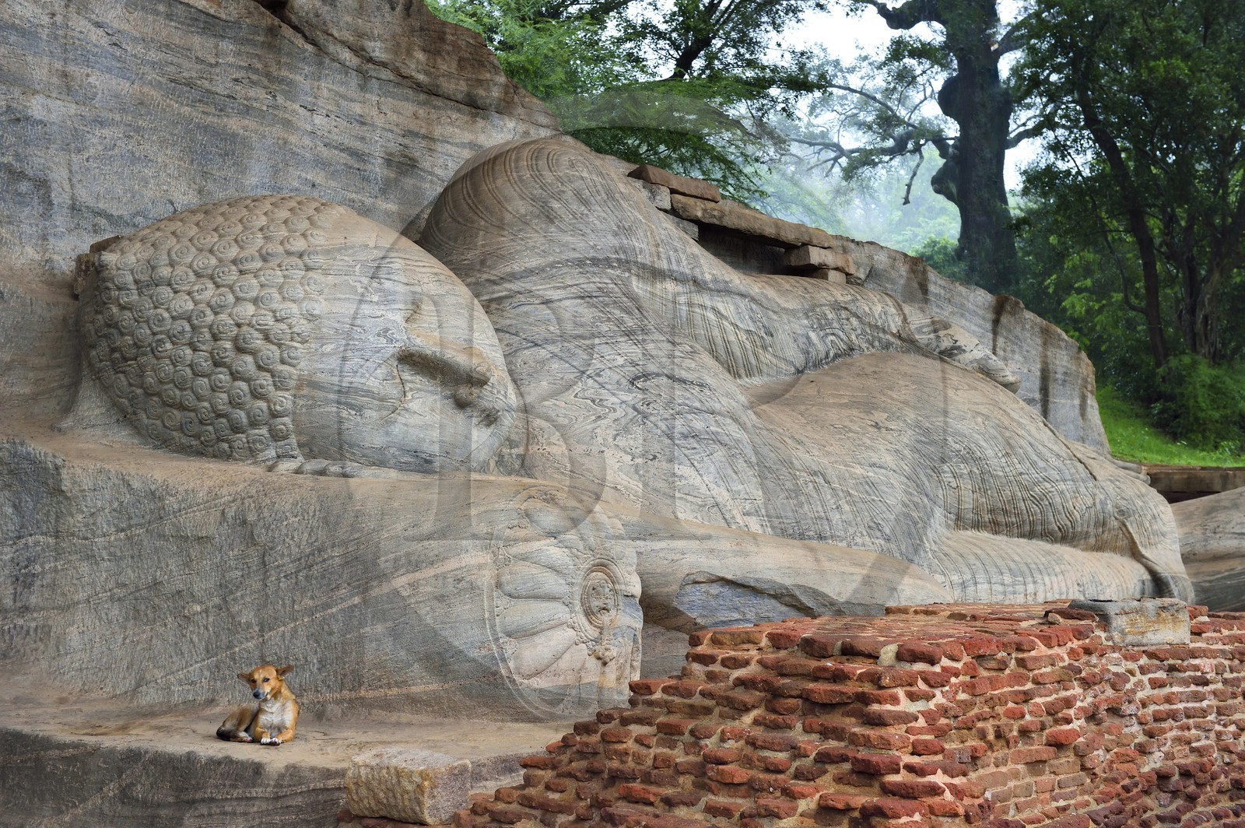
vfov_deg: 24.2
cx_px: 622
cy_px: 414
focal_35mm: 56
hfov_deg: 35.7
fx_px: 1935
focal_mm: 56
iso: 1600
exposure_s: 1/60
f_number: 8
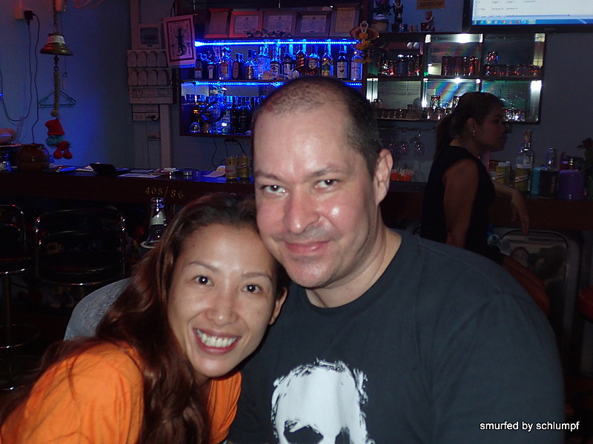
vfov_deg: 40.7
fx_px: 600
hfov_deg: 52.6
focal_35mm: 35
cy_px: 222
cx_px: 296
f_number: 2.6
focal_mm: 6.42
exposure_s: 1/30
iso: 250
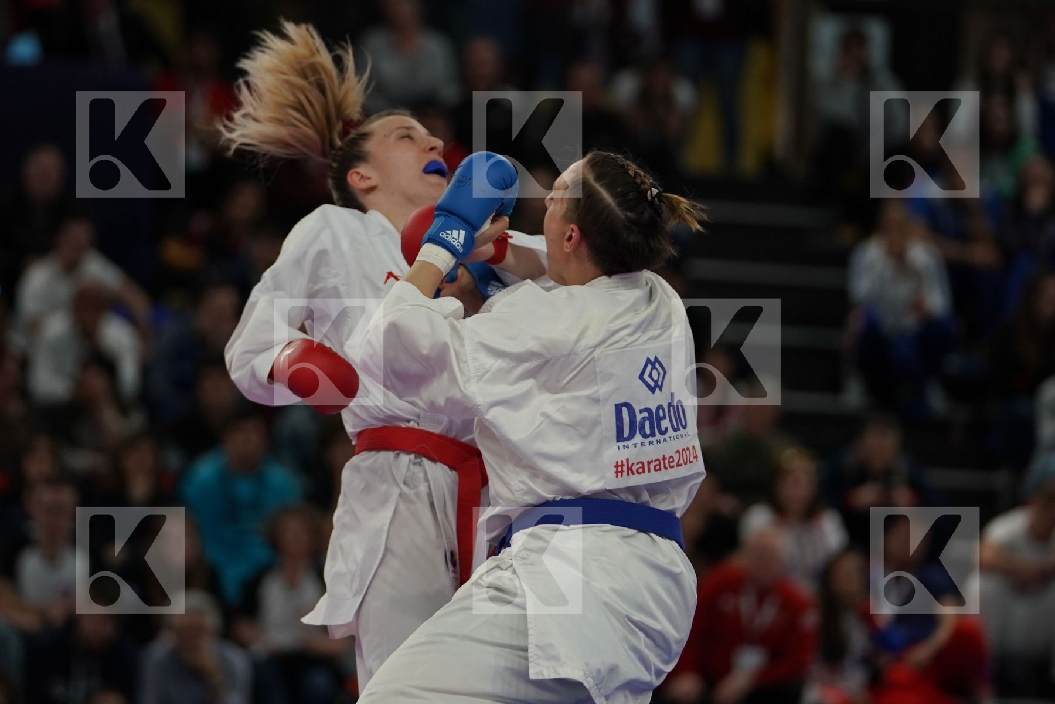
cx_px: 528
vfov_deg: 5.9
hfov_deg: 8.9
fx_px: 6798
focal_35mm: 232
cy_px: 352
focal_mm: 155
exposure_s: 1/1000
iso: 800
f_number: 2.8
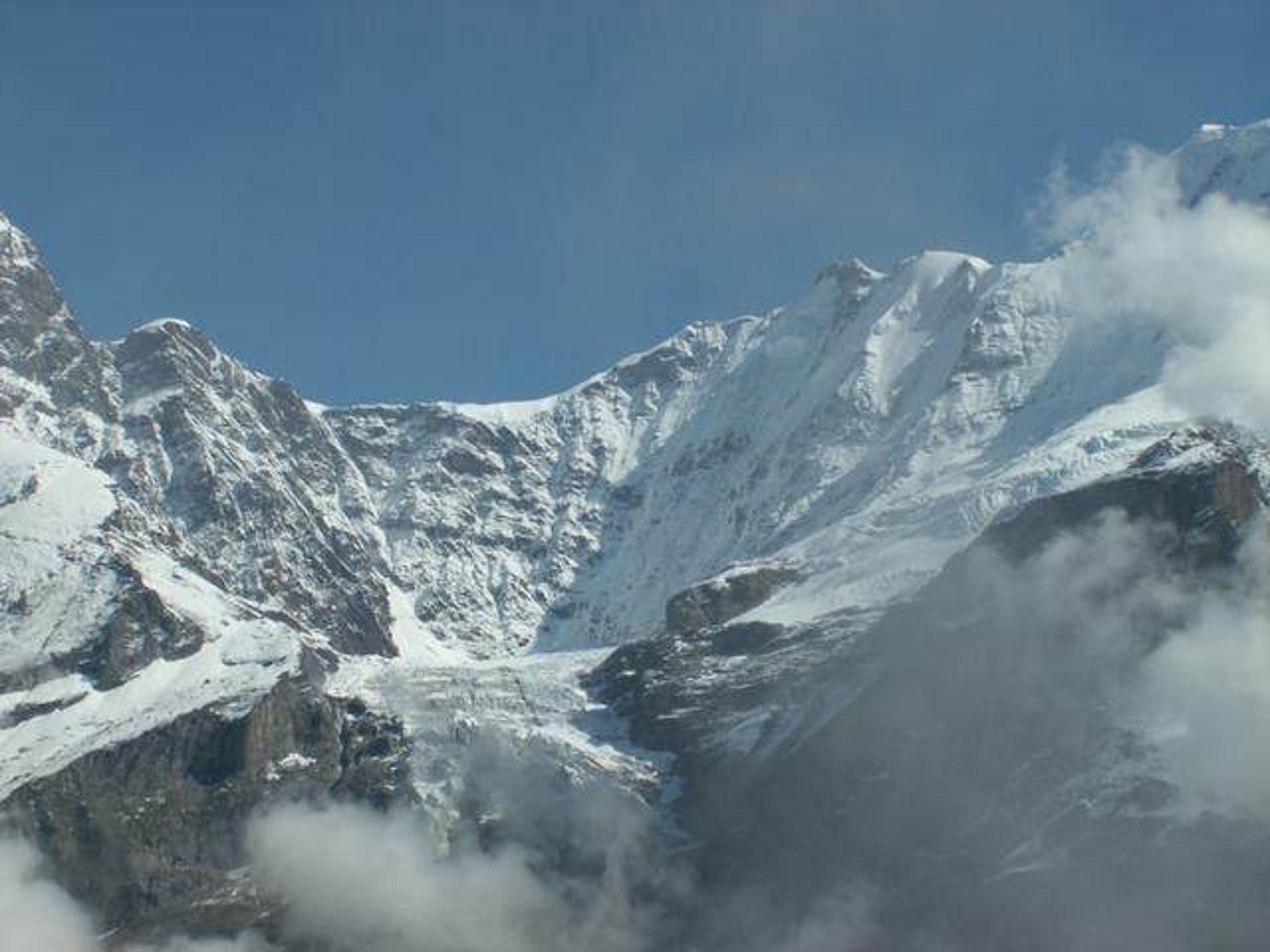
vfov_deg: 21.3
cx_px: 635
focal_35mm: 69
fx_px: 2531
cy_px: 476
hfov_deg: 28.2
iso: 50
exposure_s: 1/320
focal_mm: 11.55
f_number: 8
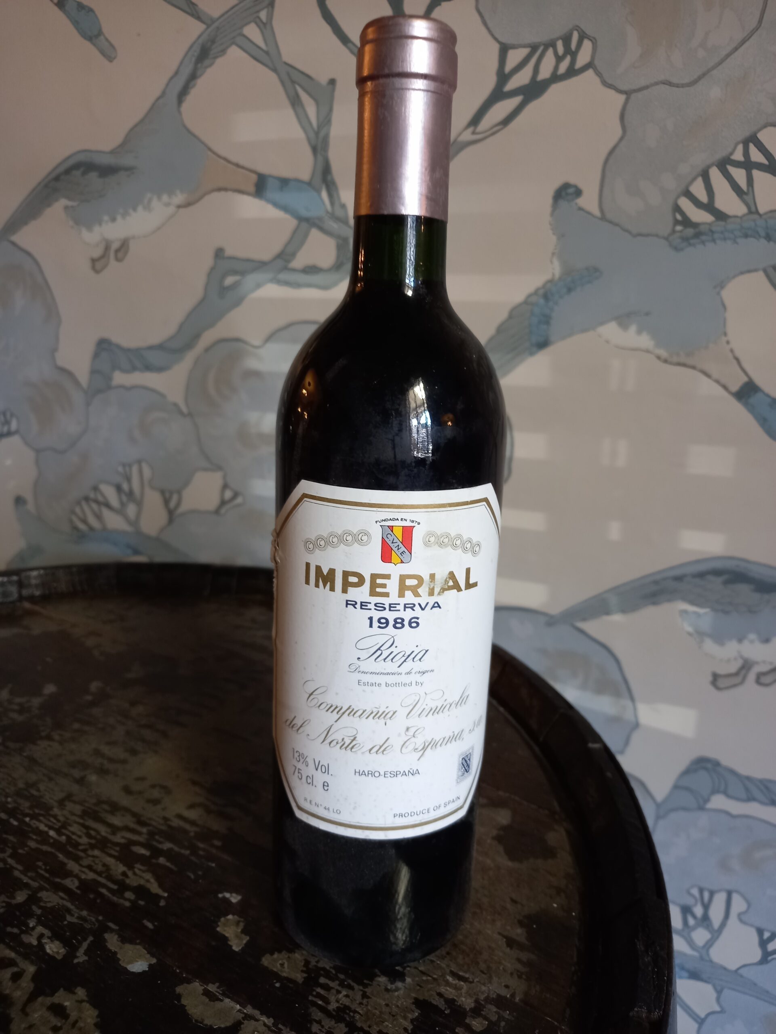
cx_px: 388
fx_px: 747
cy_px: 517
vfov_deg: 69.4
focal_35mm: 25
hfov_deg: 54.9
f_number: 2
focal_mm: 4.6
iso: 200
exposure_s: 1/33.3
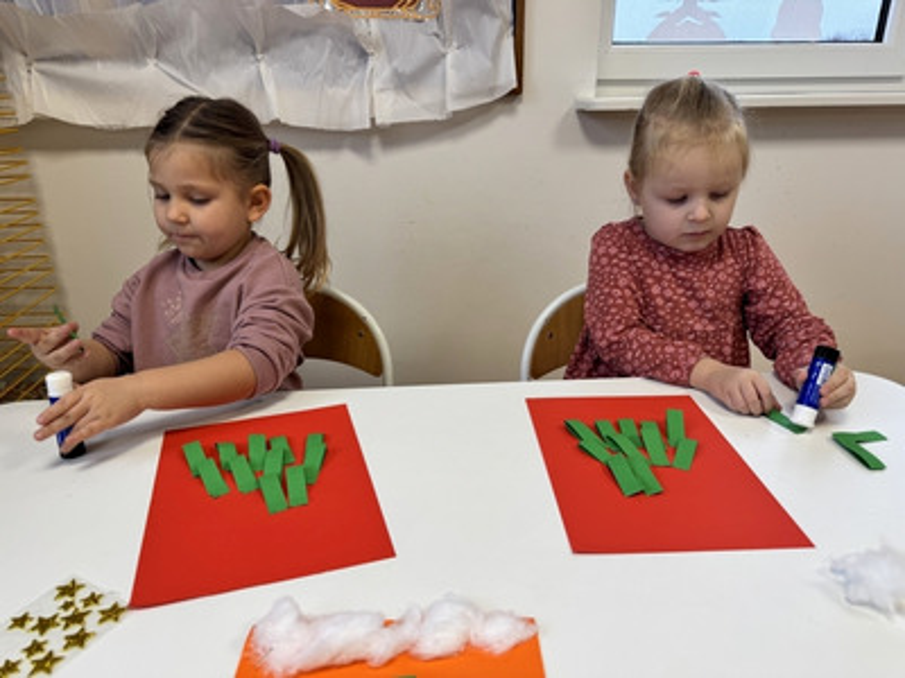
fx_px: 627
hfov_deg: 71.6
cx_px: 452
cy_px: 339
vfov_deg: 56.8
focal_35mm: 24
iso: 80
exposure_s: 1/100
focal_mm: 6.76
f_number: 1.78
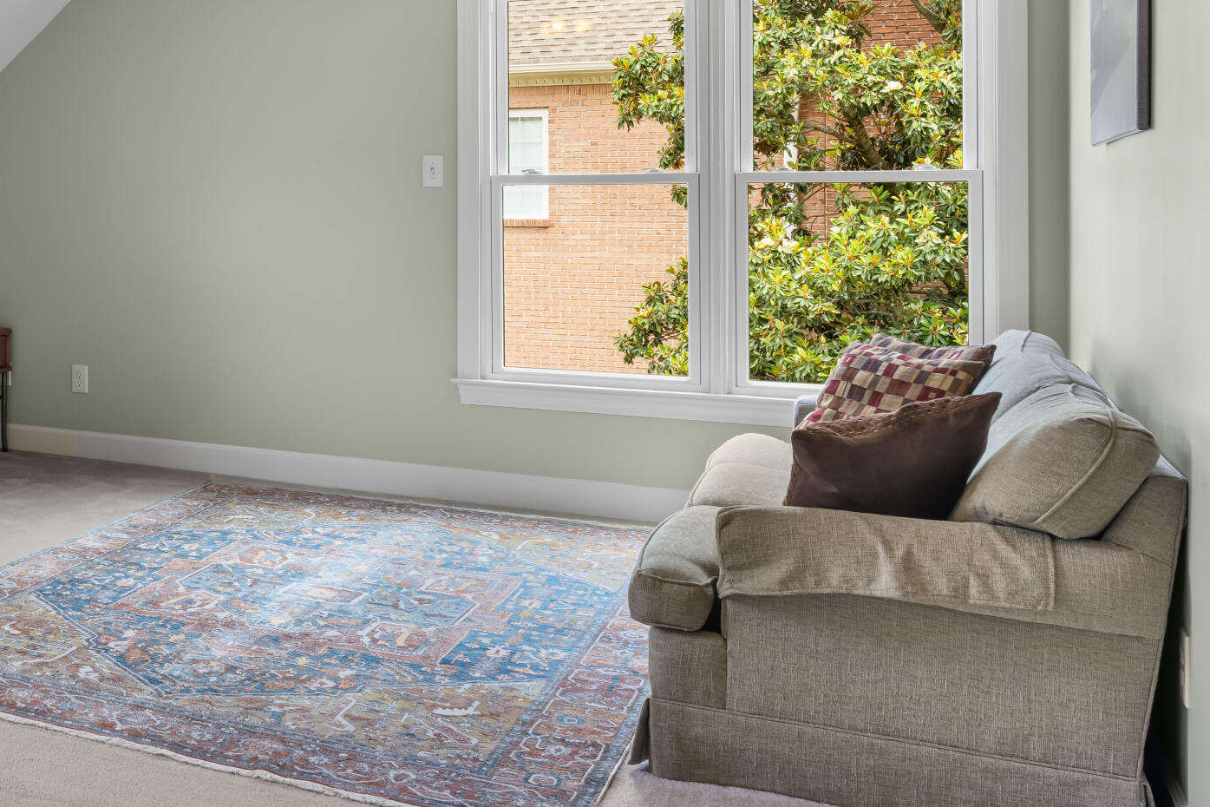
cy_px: 209
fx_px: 1445
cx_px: -43
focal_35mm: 43
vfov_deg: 30.7
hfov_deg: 39.2
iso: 100
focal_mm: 20
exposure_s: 2
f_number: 9
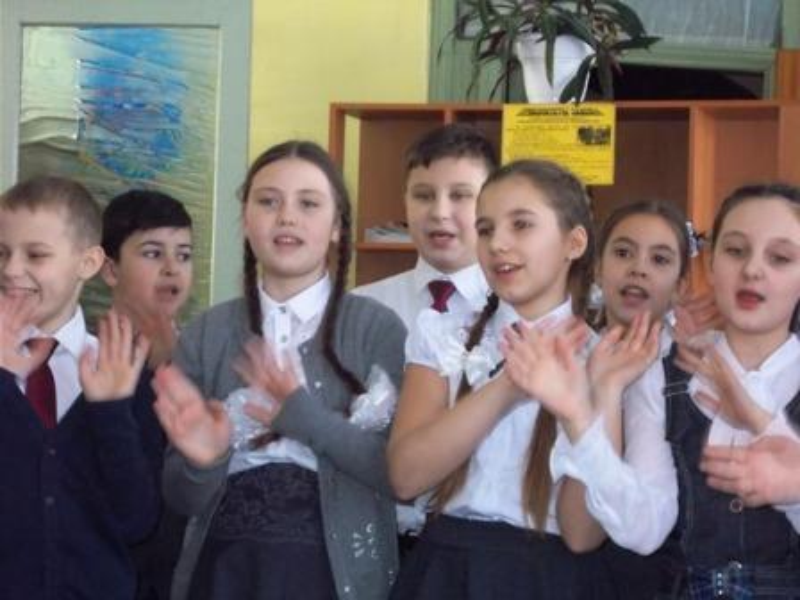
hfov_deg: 17.4
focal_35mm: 113
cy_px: 300
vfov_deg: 13.1
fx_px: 2612
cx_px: 400
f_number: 6
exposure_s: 1/60
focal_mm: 20.1
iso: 800
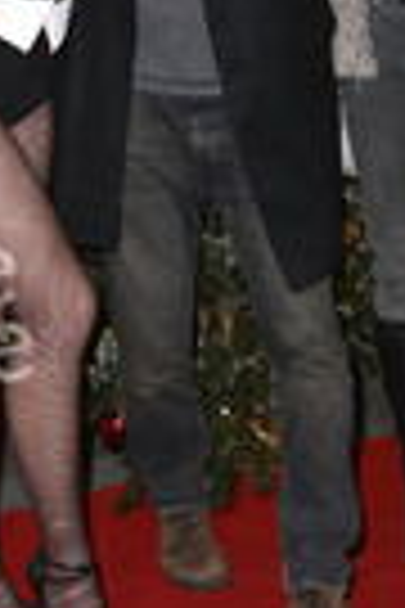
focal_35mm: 101
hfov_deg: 13.5
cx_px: 292
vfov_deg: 20.0
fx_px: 1704
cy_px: 131
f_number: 5.6
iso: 1250
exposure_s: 1/250
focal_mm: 34
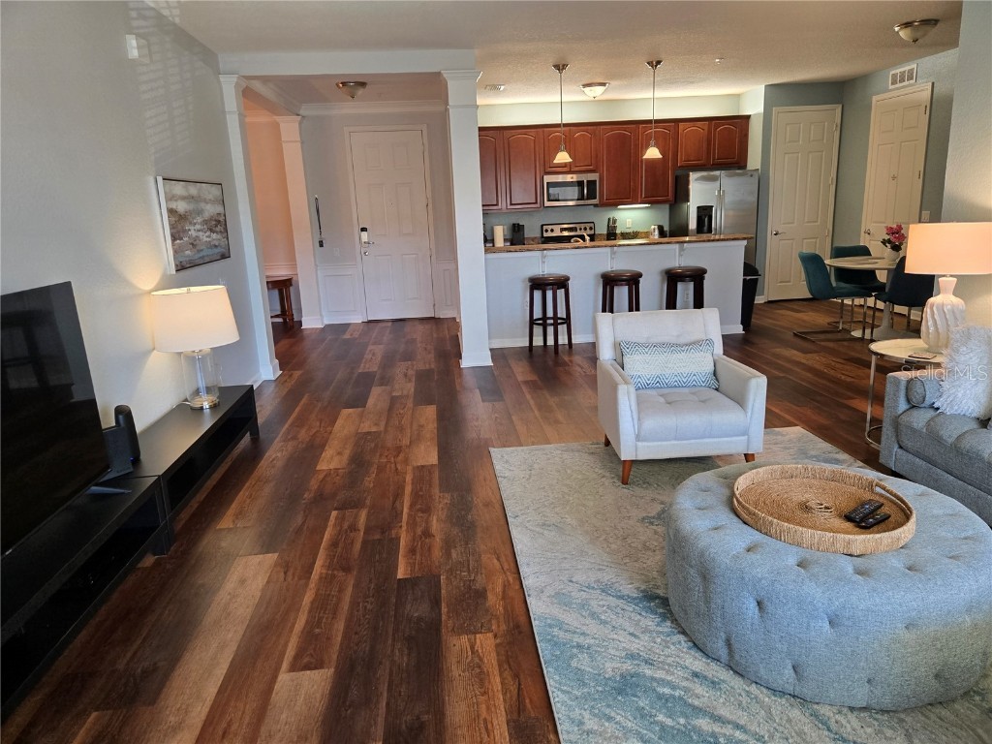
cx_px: 496
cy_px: 372
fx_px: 659
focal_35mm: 23
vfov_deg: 58.9
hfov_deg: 73.9
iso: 160
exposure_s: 1/120
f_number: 1.8
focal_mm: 5.4
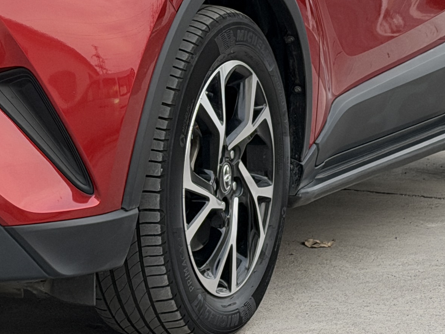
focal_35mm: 165
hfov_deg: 11.9
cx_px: 54
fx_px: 2121
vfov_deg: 9.0
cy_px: 13
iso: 125
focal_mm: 6.76
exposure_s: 1/173
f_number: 1.78
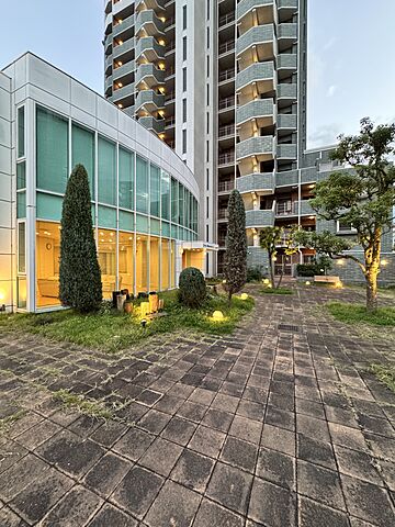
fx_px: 213
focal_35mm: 14
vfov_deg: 102.1
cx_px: 198
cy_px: 264
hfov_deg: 85.7
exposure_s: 1/60
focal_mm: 2.22
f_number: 2.2
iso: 500
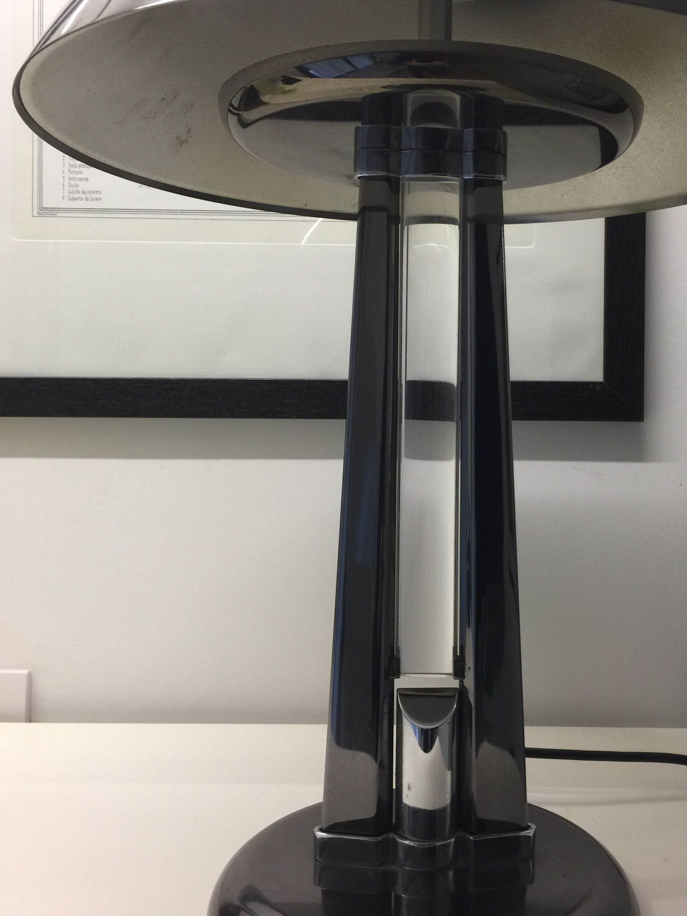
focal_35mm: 37
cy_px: 408
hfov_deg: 38.4
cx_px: 434
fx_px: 979
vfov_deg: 50.0
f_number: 2.2
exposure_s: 1/30
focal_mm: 4.15
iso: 50
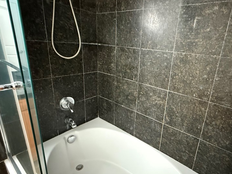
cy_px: 85
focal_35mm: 20
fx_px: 134
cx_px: 142
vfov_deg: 66.0
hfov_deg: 80.5
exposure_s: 1/30
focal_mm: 2.22
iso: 1250
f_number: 2.2
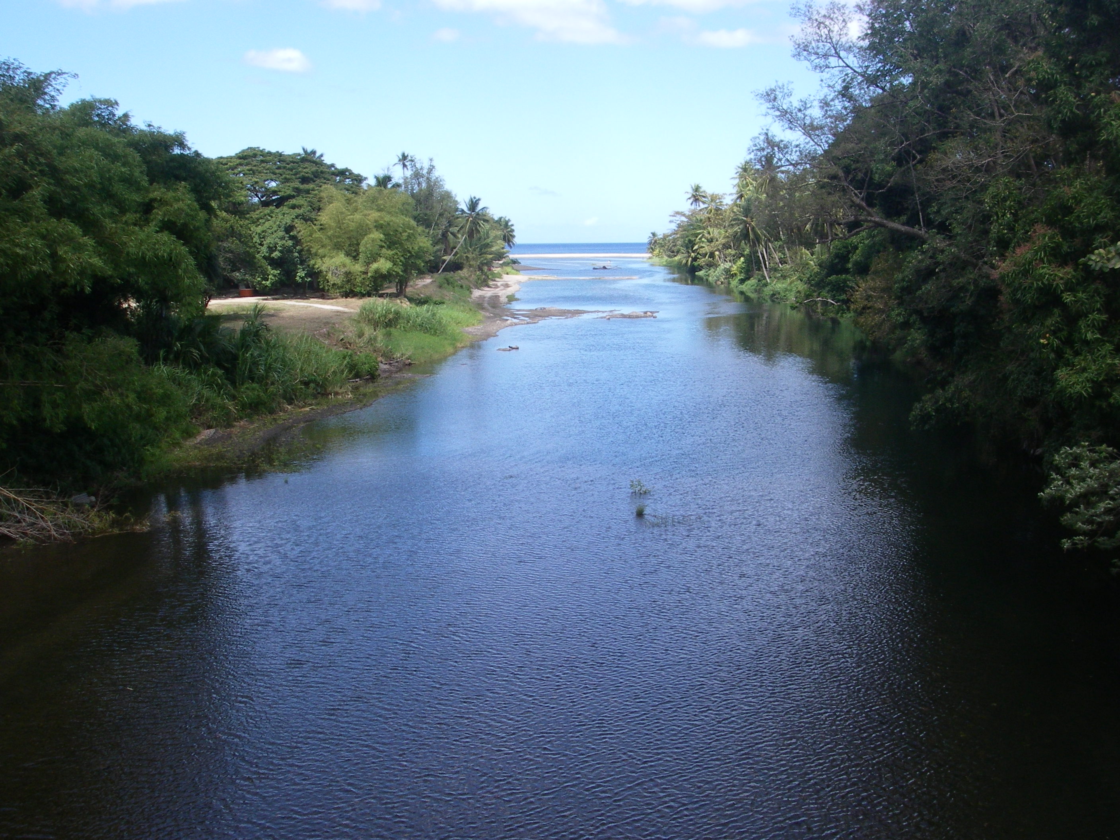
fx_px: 1229
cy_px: 420
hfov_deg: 49.0
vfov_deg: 37.7
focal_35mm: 38
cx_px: 560
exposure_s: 1/200
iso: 100
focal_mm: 6.3
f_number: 6.6
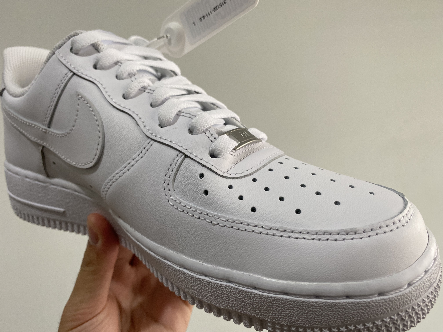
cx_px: 222
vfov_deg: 53.1
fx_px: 333
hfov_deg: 67.3
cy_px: 166
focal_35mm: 26
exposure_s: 1/100
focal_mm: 4.25
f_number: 1.8
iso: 125
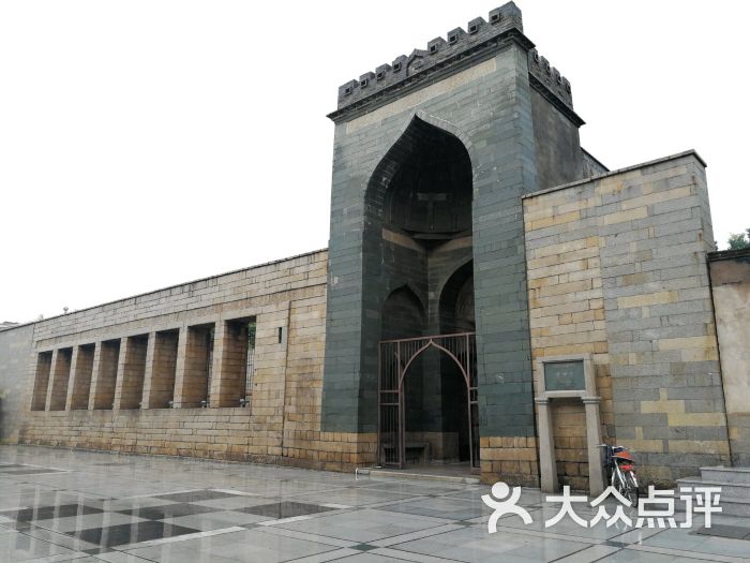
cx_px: 375
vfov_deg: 51.4
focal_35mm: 27
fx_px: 585
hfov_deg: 65.3
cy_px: 282
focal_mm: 3.95
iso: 50
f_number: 2.2
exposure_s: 1/60.2
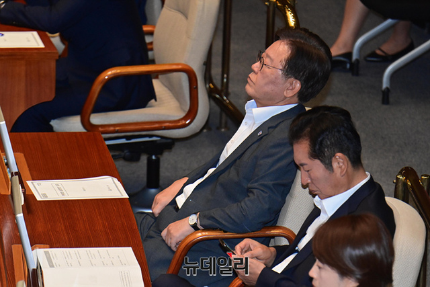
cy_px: 144
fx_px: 3823
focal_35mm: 320
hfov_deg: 6.4
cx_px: 215
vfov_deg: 4.3
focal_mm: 320
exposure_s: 1/250
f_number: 8
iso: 6400
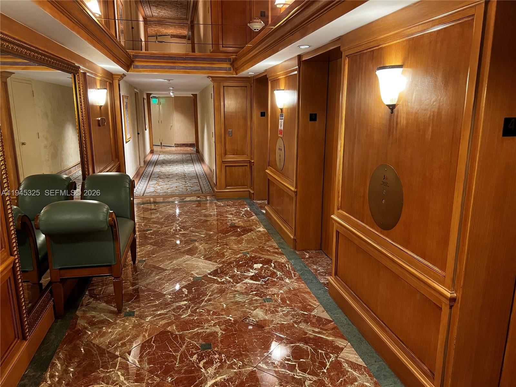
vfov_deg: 53.1
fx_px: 388
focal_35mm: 26
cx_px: 258
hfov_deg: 67.3
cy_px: 194
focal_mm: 5.7
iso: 500
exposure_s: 1/40
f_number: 1.5
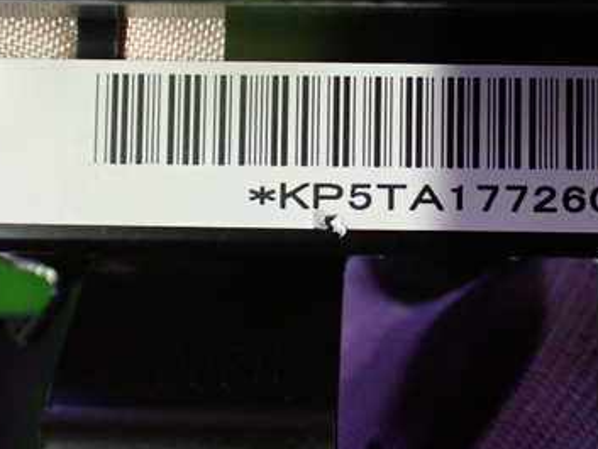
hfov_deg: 37.3
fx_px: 881
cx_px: 373
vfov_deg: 28.5
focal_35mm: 51
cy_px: 168
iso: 800
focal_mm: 5.4
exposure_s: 1/30
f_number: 2.3
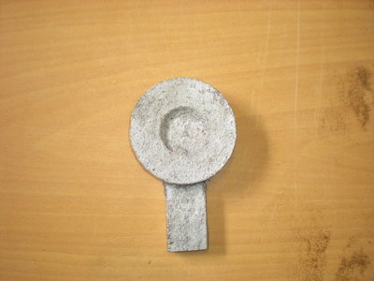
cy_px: 140
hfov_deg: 49.0
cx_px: 187
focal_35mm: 38
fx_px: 411
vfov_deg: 37.7
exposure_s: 1/16.1
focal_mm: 6.3
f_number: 3.1
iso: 200
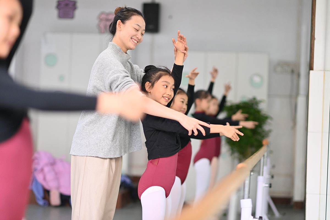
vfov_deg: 16.1
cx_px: 165
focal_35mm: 85
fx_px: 779
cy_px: 110
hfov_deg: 23.9
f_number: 1.8
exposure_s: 1/400
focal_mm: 85
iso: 1250
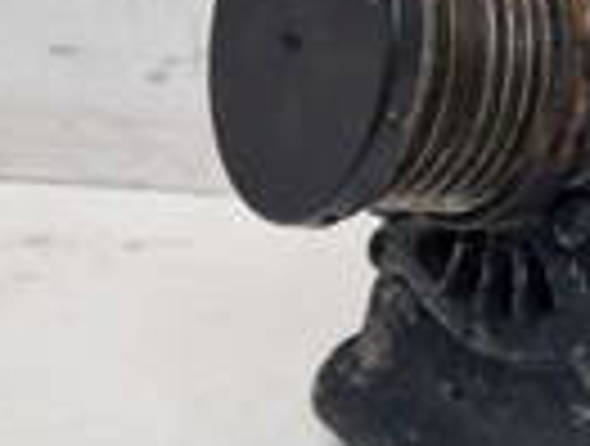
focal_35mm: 70
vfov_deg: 21.0
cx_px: 662
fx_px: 1196
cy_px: 140
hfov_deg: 25.5
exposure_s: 1/212
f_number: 1.8
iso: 50
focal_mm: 5.4
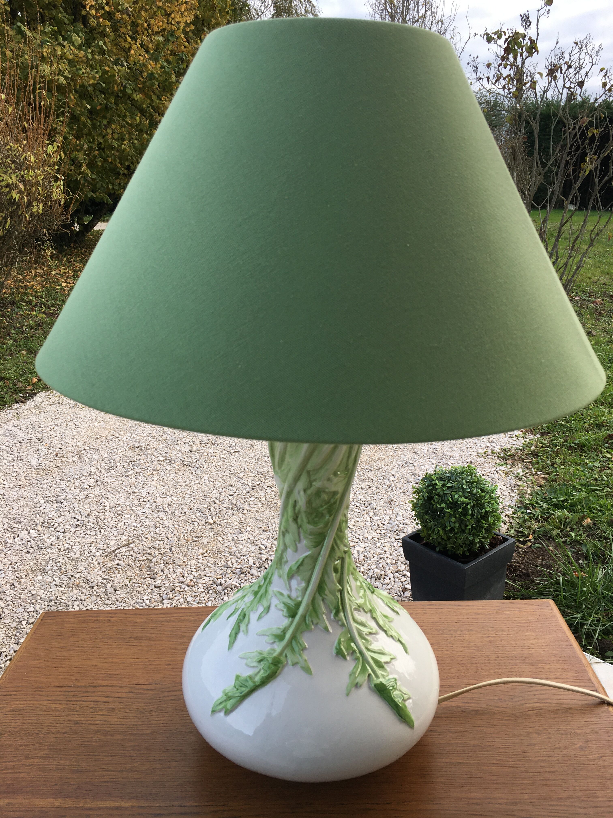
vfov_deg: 61.7
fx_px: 685
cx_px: 306
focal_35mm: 29
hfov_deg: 48.2
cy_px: 409
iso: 25
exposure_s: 1/218
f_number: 2.2
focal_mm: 4.15
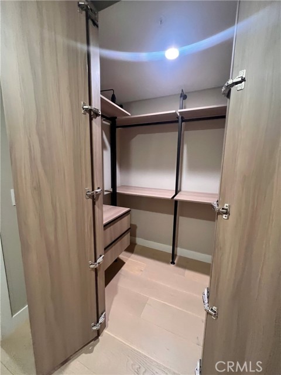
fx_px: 141
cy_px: 188
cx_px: 140
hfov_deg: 89.9
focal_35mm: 13
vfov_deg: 106.2
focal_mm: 1.57
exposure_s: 1/60
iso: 800
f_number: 1.8
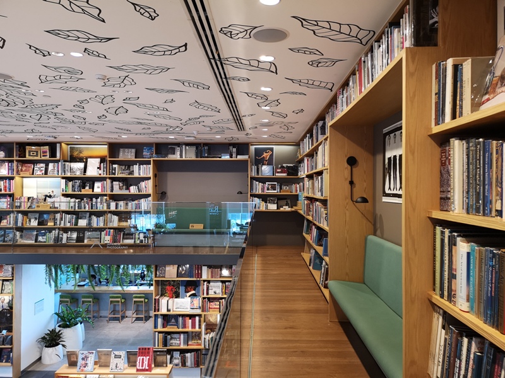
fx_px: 394
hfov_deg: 65.3
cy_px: 189
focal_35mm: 27
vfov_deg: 51.4
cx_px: 252
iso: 160
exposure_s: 1/33.3
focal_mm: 3.95
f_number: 1.8
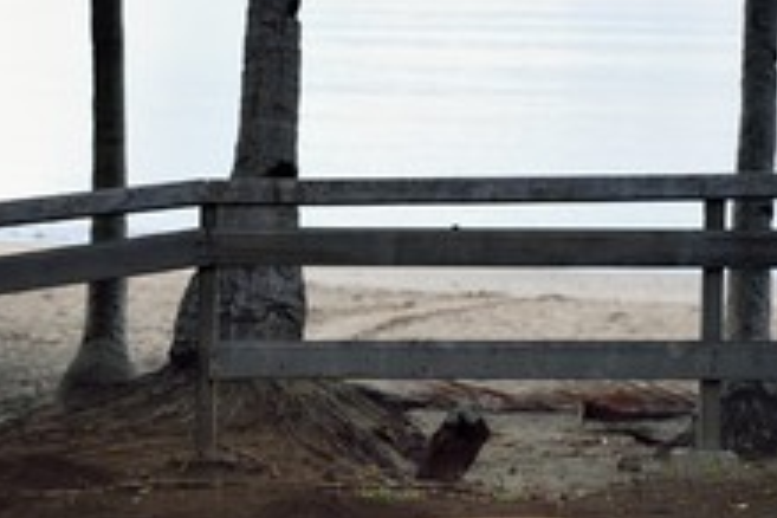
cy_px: 319
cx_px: 160
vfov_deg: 11.5
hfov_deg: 17.1
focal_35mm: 119
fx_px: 2568
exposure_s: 1/50
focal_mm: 62
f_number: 4.5
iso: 2000
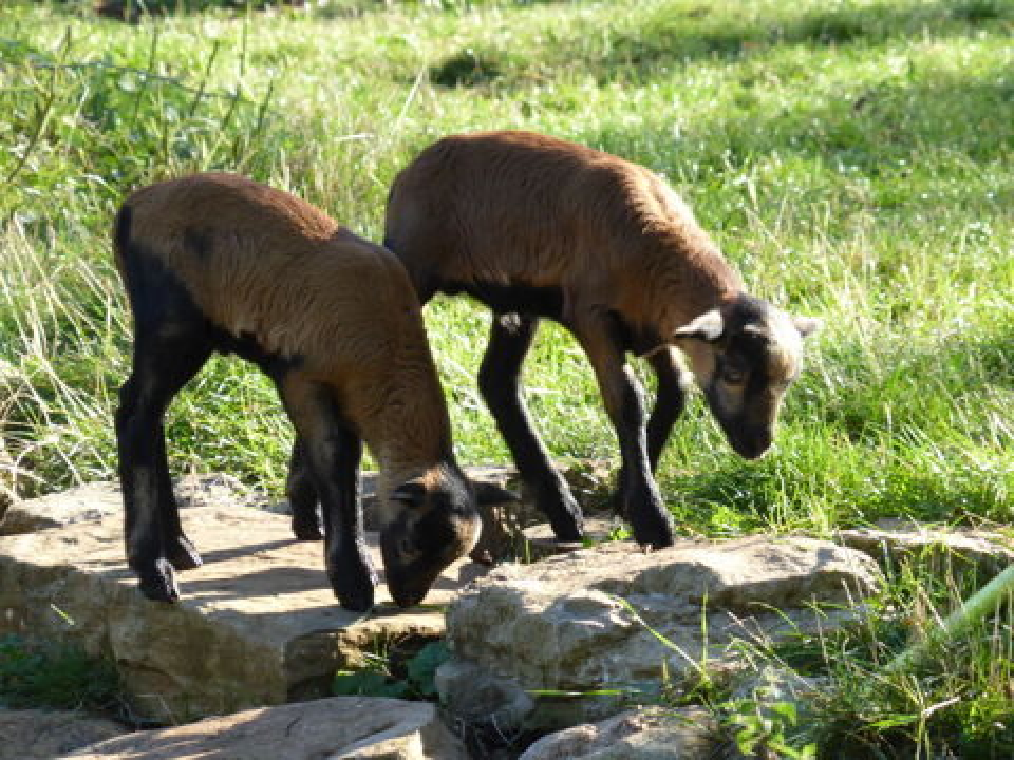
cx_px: 507
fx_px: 6767
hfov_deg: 8.6
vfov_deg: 6.4
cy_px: 380
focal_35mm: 231
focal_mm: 41.3
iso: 160
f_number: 5.6
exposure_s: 1/80
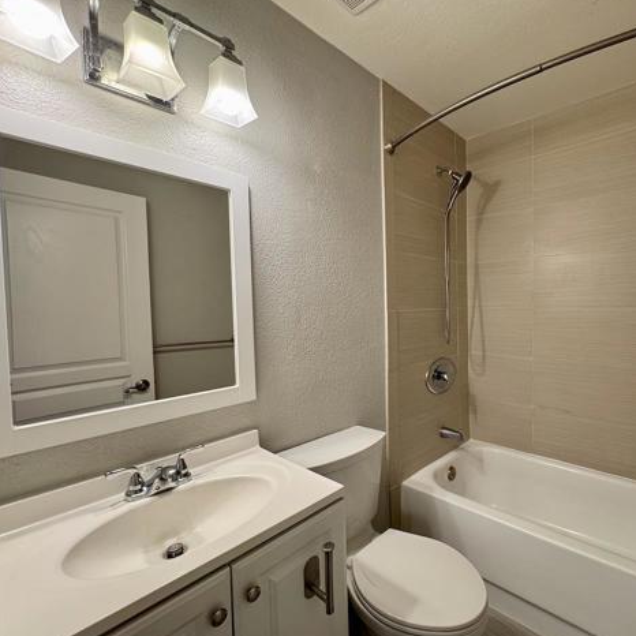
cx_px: 414
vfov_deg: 84.0
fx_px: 353
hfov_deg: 81.7
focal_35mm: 17
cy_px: 318
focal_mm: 2.22
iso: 160
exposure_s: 1/120
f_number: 2.2
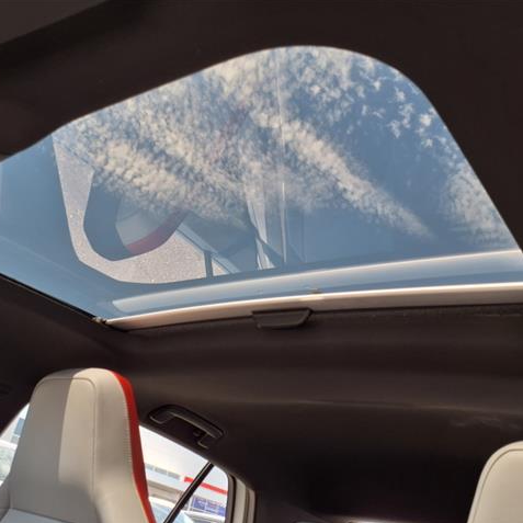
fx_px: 547
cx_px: 228
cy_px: 262
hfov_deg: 51.0
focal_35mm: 32
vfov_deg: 51.1
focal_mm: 3.58
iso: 40
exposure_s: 1/227
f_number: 1.9
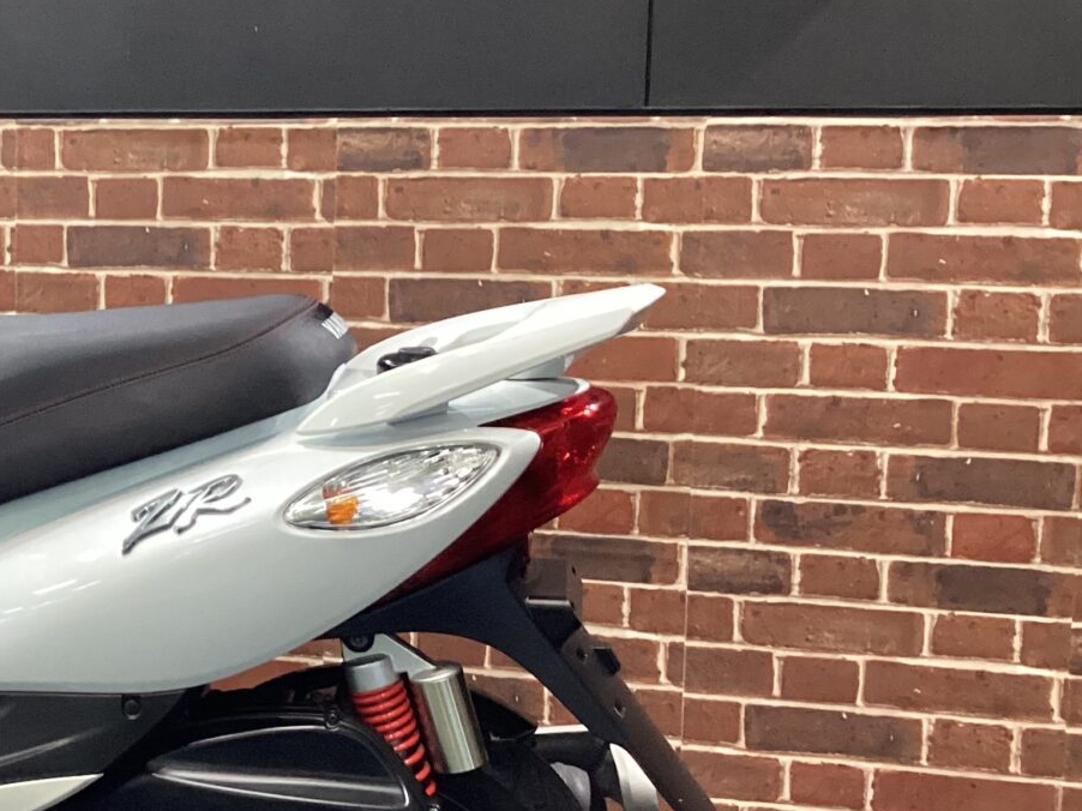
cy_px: 368
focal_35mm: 66
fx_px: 2062
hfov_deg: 27.4
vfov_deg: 22.2
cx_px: -50
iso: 320
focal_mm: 3.3
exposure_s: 1/60
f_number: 2.4
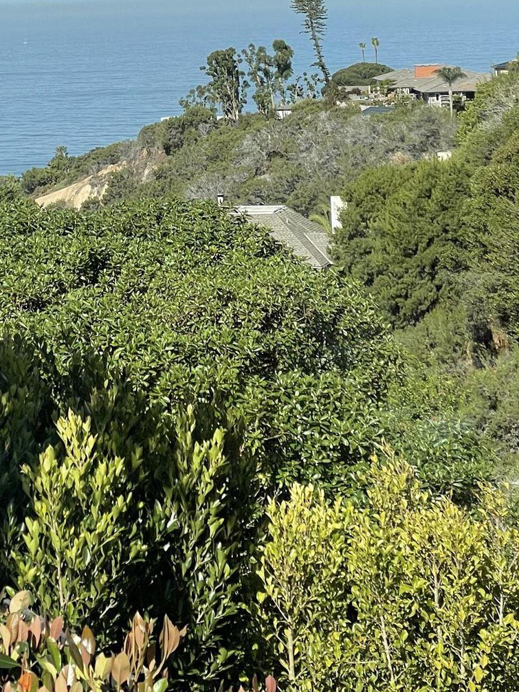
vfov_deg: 16.2
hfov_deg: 12.3
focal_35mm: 119
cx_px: 26
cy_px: -24
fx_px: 2379
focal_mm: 6
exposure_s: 1/1170
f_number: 2
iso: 25
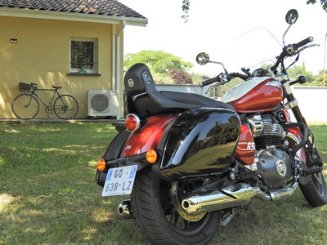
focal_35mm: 50
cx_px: 164
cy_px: 122
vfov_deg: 29.1
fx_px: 472
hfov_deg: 38.2
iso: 100
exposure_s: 1/200
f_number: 4
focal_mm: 9
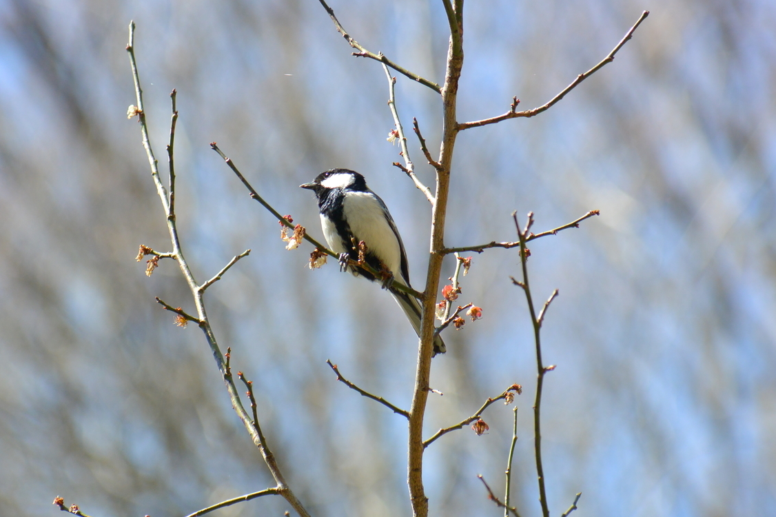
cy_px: 252
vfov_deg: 3.4
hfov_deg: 5.1
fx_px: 8684
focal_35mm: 403
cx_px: 369
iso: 200
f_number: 5.6
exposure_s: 1/500
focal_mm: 140
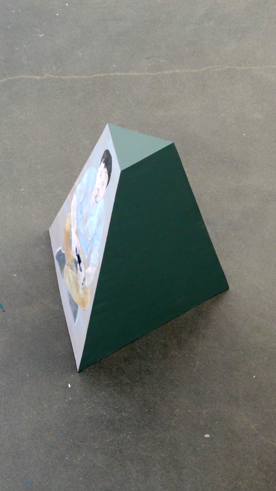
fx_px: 2081
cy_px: 214
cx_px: 110
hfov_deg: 7.6
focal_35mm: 160
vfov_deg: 13.4
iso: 640
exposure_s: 1/125
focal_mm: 44.9
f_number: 5.6
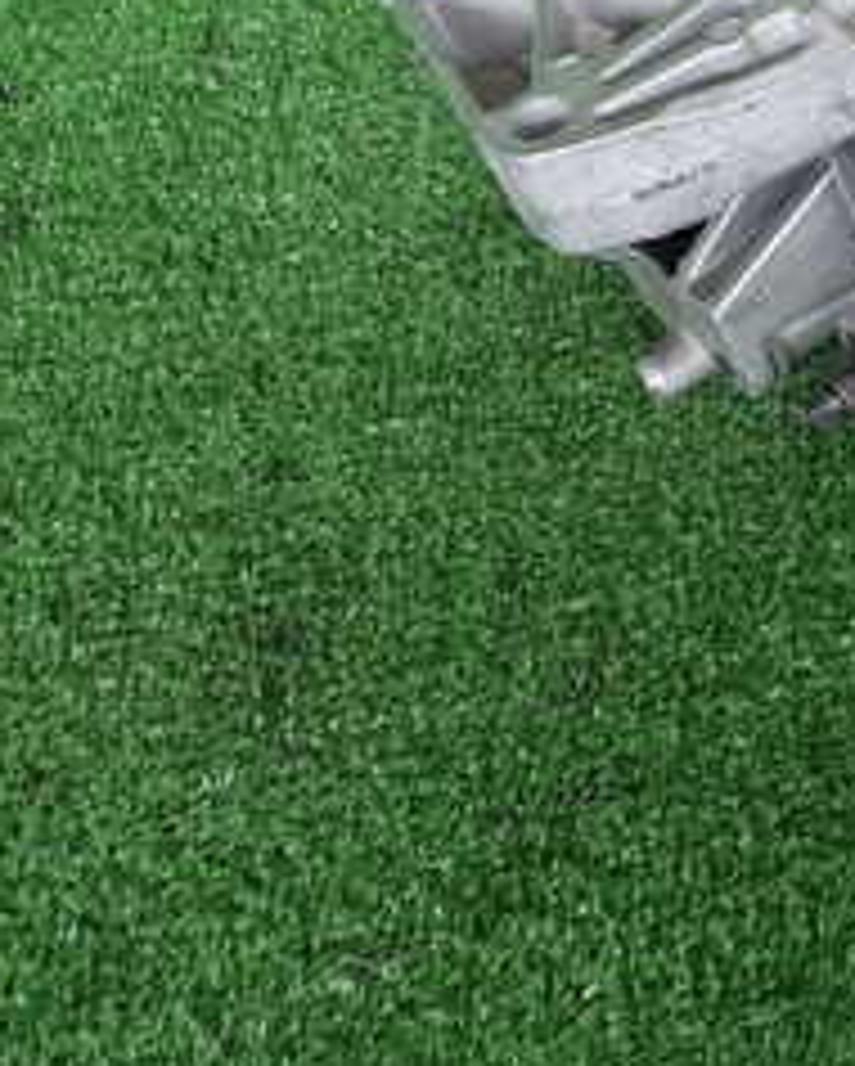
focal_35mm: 74
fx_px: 2338
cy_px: 198
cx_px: 1296
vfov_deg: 25.2
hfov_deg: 18.3
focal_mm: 5.4
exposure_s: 1/50
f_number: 2.3
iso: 200
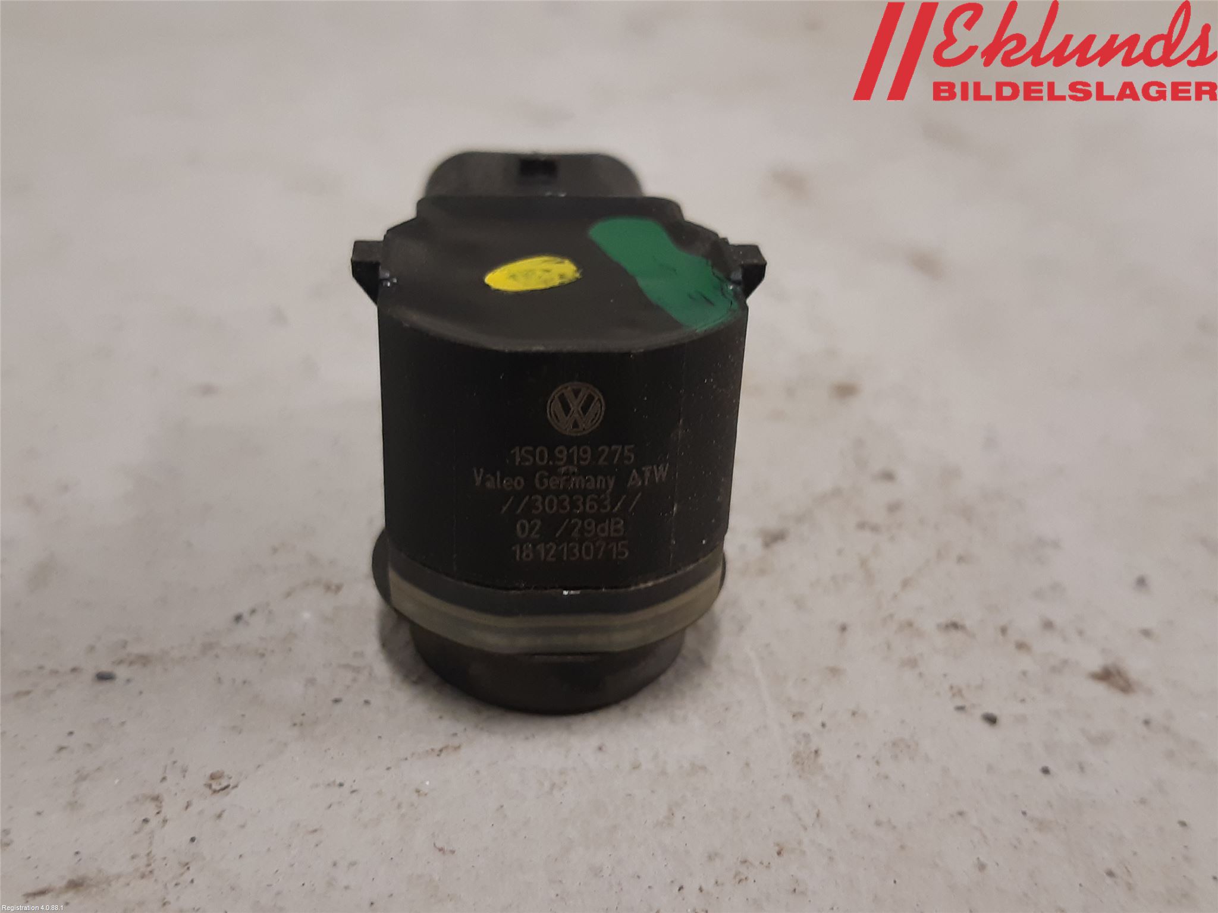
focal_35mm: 26
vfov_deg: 53.1
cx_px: 609
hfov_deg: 67.3
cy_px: 456
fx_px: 915
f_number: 1.7
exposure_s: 1/50
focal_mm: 3.93
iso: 125
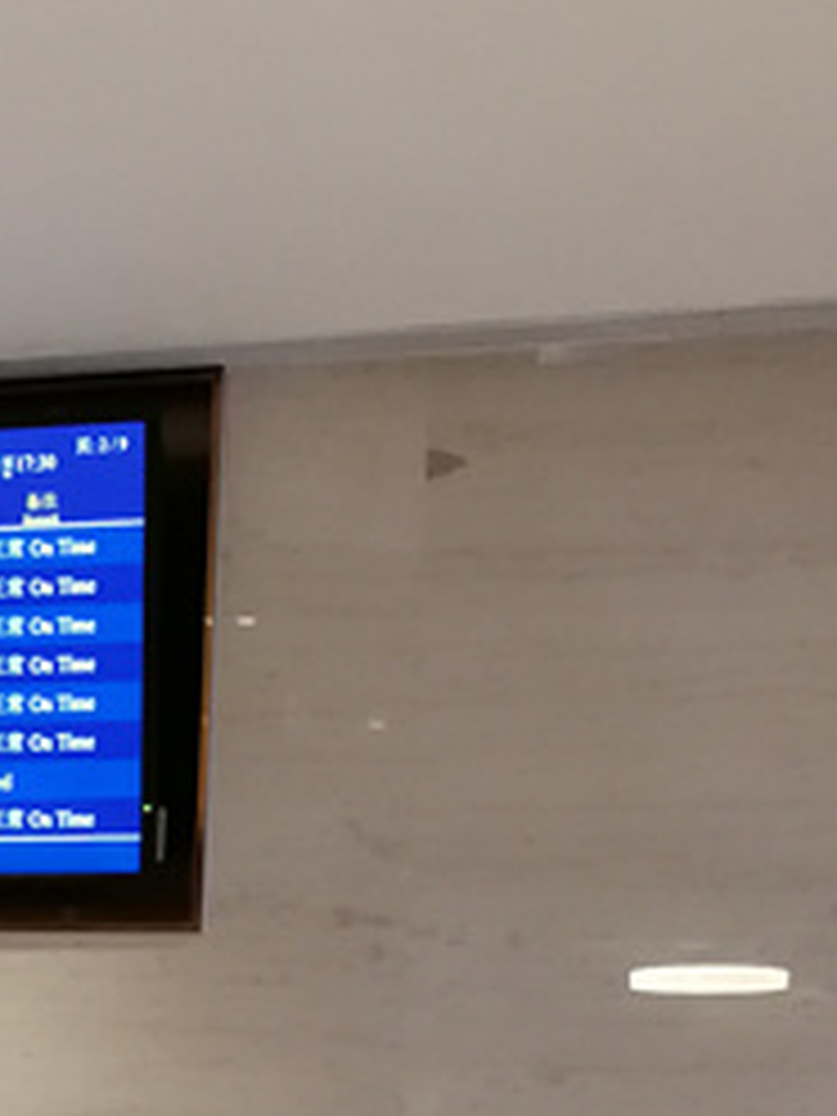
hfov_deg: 16.6
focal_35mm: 87
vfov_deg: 20.7
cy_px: 1418
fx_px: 2805
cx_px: -9
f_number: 2.2
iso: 320
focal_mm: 3.84
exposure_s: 1/33.3
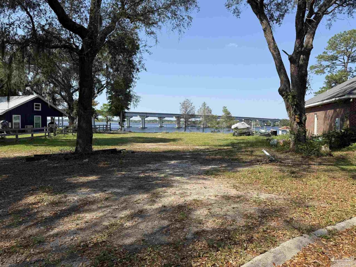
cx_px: 178
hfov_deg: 71.6
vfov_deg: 56.8
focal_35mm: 24
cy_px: 134
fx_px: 247
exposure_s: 1/3425
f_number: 1.78
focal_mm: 6.76
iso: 80
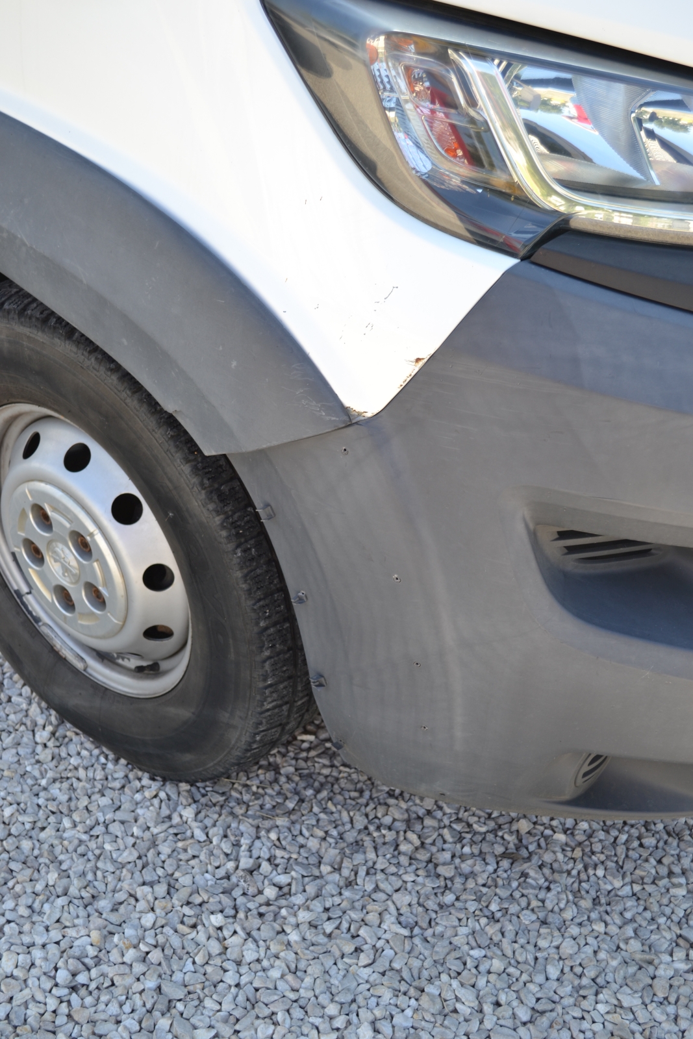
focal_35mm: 48
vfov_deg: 41.1
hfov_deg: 28.1
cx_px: 346
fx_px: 1386
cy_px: 520
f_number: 5.6
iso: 110
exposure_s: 1/125
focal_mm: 32
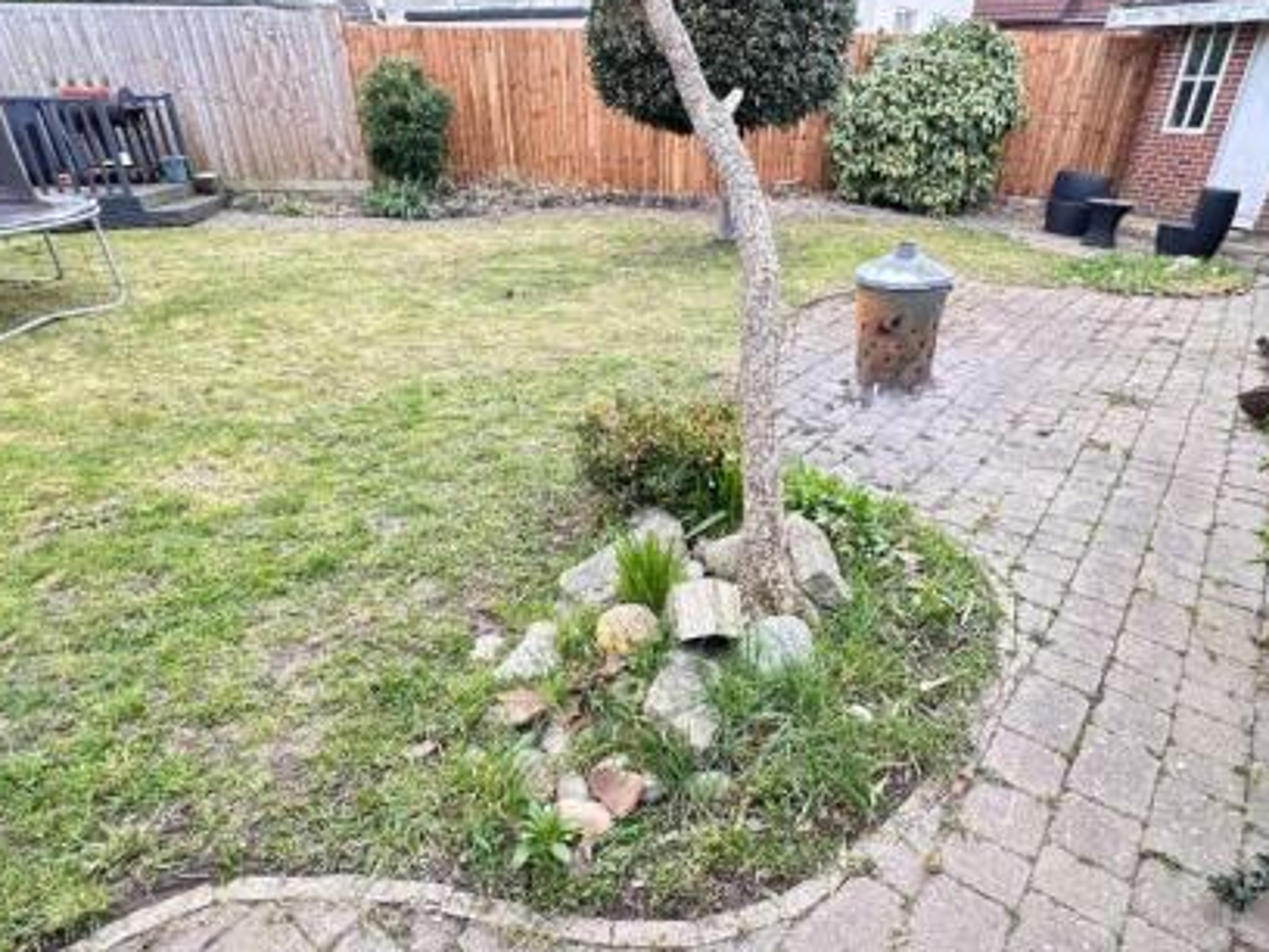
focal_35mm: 20
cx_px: 667
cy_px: 537
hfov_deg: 81.7
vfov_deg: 65.7
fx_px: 733
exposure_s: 1/99
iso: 125
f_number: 2.2
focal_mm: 2.22
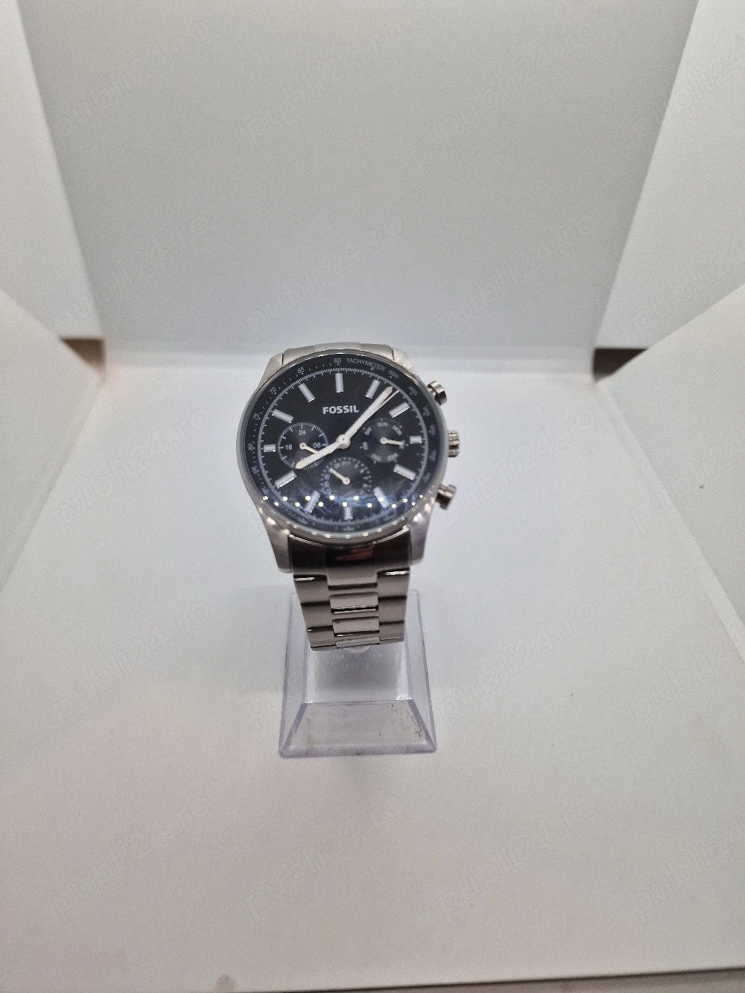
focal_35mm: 23
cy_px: 496
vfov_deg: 73.9
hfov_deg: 58.9
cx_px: 372
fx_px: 660
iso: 50
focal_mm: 6.4
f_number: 1.8
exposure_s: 1/182
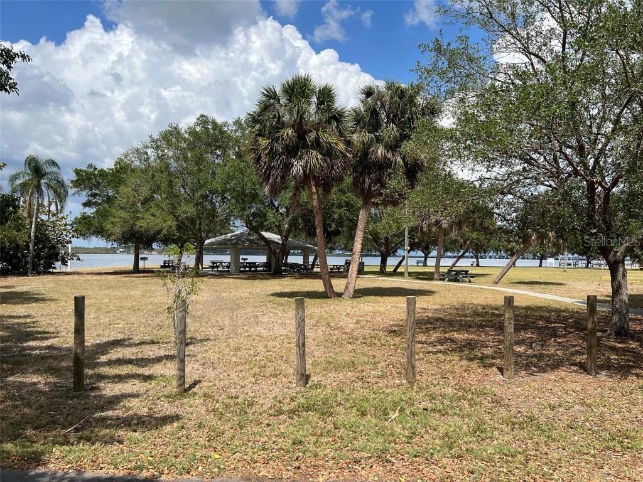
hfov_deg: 67.3
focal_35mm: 26
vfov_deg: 53.1
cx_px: 322
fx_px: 483
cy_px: 241
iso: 50
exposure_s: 1/5882
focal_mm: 5.7
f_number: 1.5
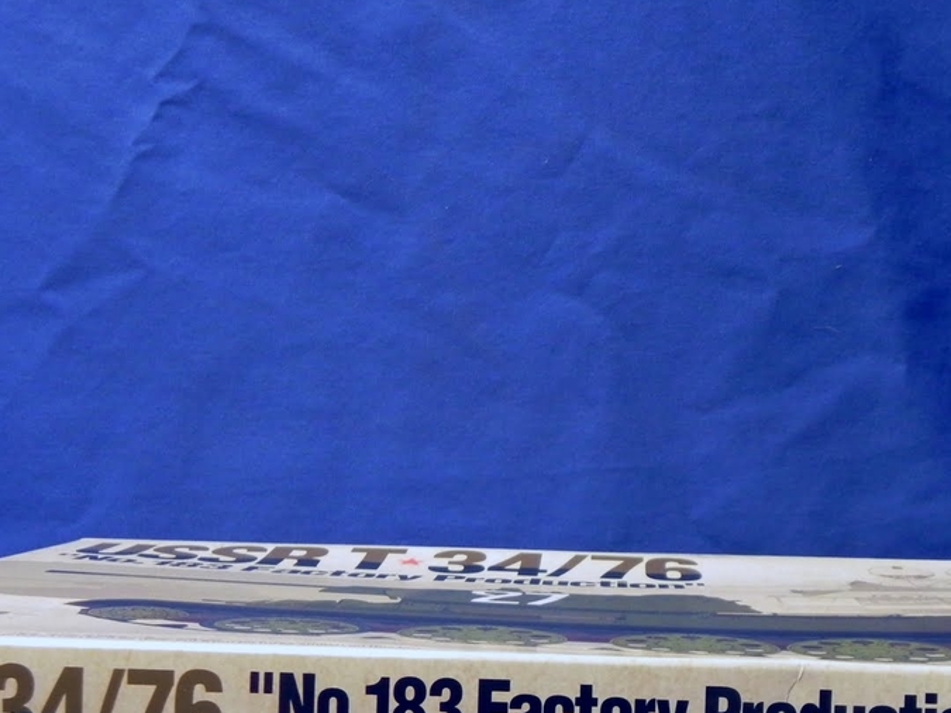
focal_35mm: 55
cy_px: 659
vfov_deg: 25.6
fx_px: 1511
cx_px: 578
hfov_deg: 34.8
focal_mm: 5.2
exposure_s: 1/30
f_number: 2.8
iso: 324
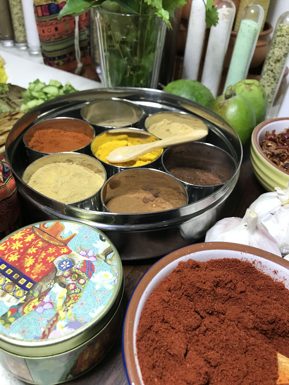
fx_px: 312
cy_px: 192
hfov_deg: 49.7
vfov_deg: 63.4
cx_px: 144
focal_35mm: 28
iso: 32
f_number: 1.8
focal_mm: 3.99
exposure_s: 1/33
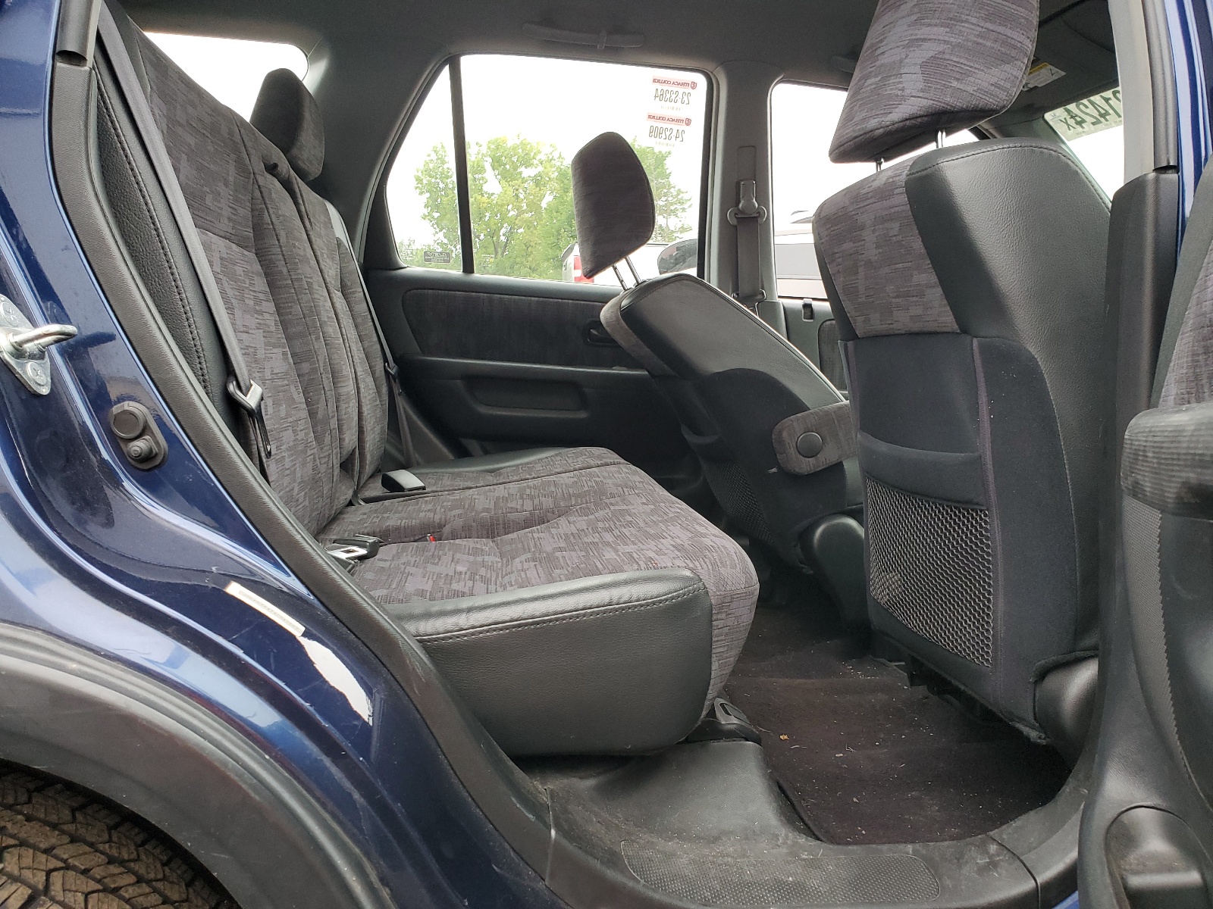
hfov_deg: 67.3
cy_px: 454
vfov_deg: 53.1
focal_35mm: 26
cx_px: 606
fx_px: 911
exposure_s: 1/60.2
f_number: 1.5
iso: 88
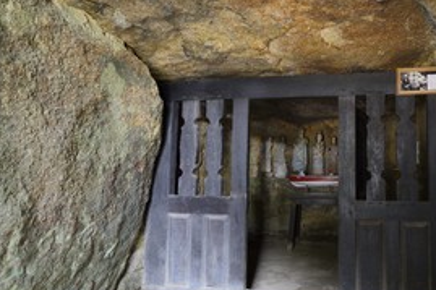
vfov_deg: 51.2
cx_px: 337
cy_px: 146
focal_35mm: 25
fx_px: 303
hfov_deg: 66.2
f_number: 7.1
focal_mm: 16
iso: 800
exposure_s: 1/5
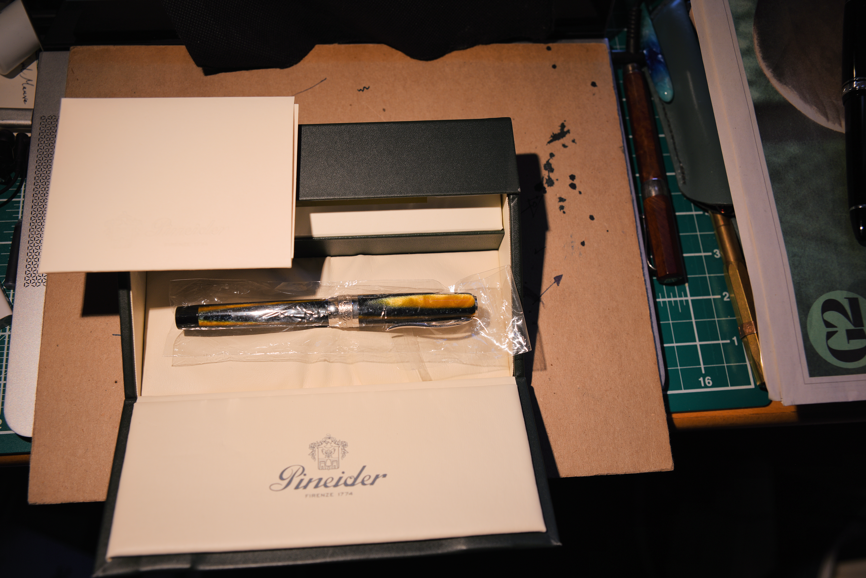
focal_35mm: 38
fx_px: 914
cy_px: 289
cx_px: 433
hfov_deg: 50.7
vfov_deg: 35.1
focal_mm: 38
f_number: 5
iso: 64
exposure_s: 1/100
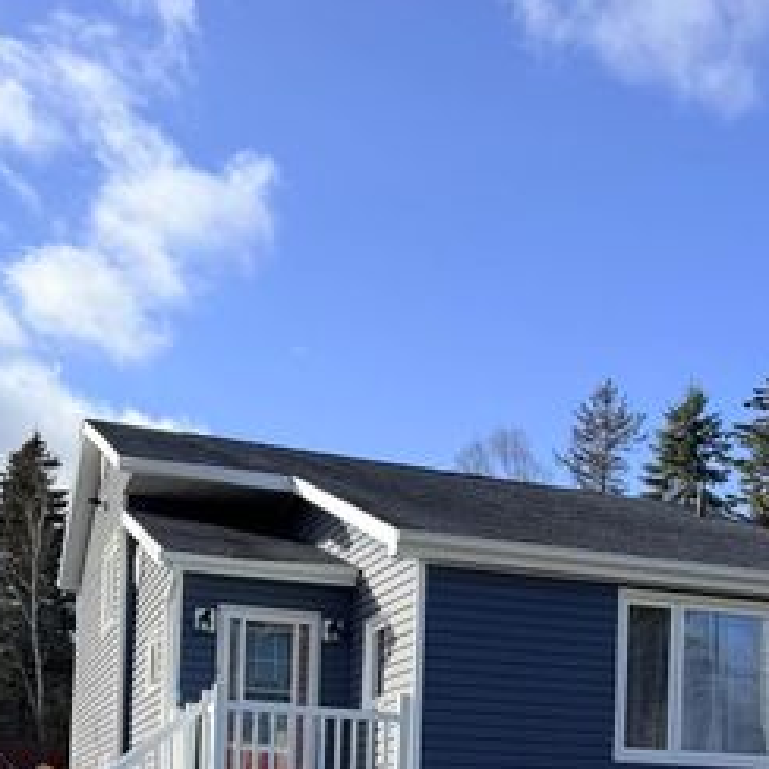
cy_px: 793
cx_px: 558
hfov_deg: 29.2
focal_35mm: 58
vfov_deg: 27.6
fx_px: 1458
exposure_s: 1/3759
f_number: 1.78
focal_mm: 6.76
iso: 80
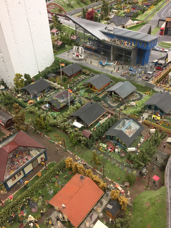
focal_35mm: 29
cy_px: 114
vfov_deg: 61.7
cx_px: 86
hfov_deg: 48.2
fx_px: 191
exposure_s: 1/33
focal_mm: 4.15
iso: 80
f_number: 2.2
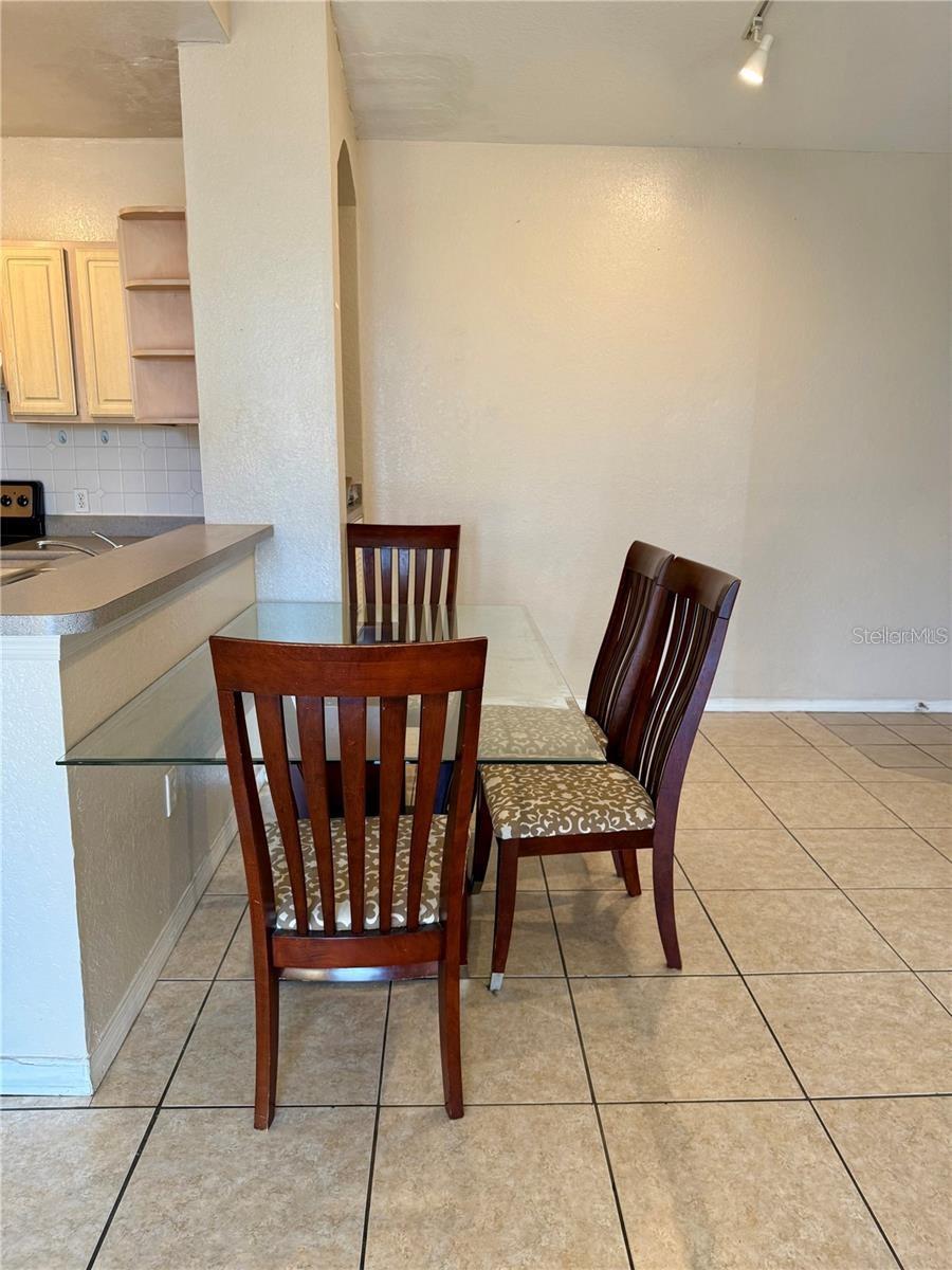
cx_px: 476
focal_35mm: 24
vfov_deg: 71.6
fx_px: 880
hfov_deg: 56.8
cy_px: 635
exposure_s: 1/60
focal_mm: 6.76
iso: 160
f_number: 1.78
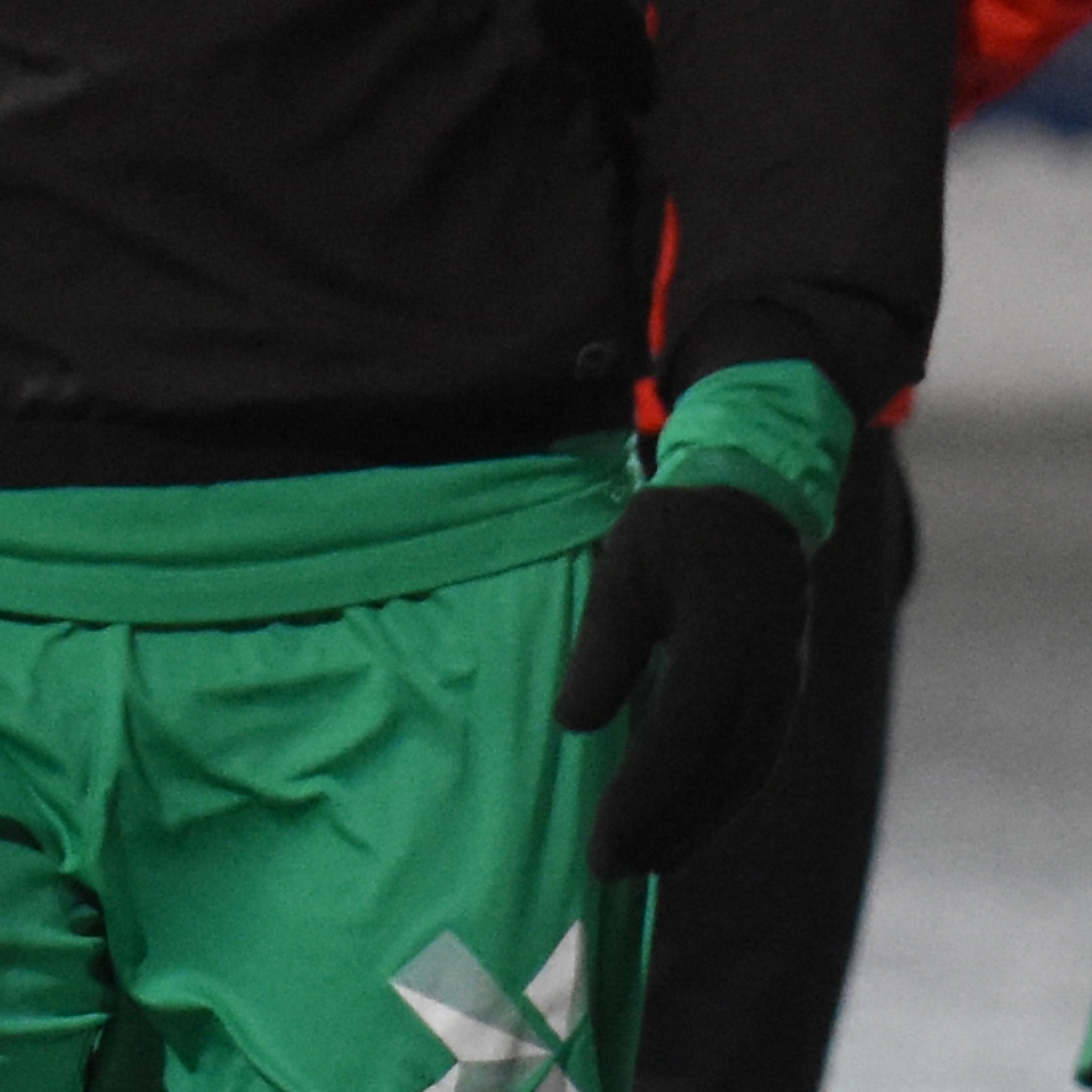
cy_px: 32
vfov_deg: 1.4
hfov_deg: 1.4
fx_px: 44902
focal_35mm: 1258
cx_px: 295
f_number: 2.8
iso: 2500
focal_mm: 135
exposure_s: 1/640
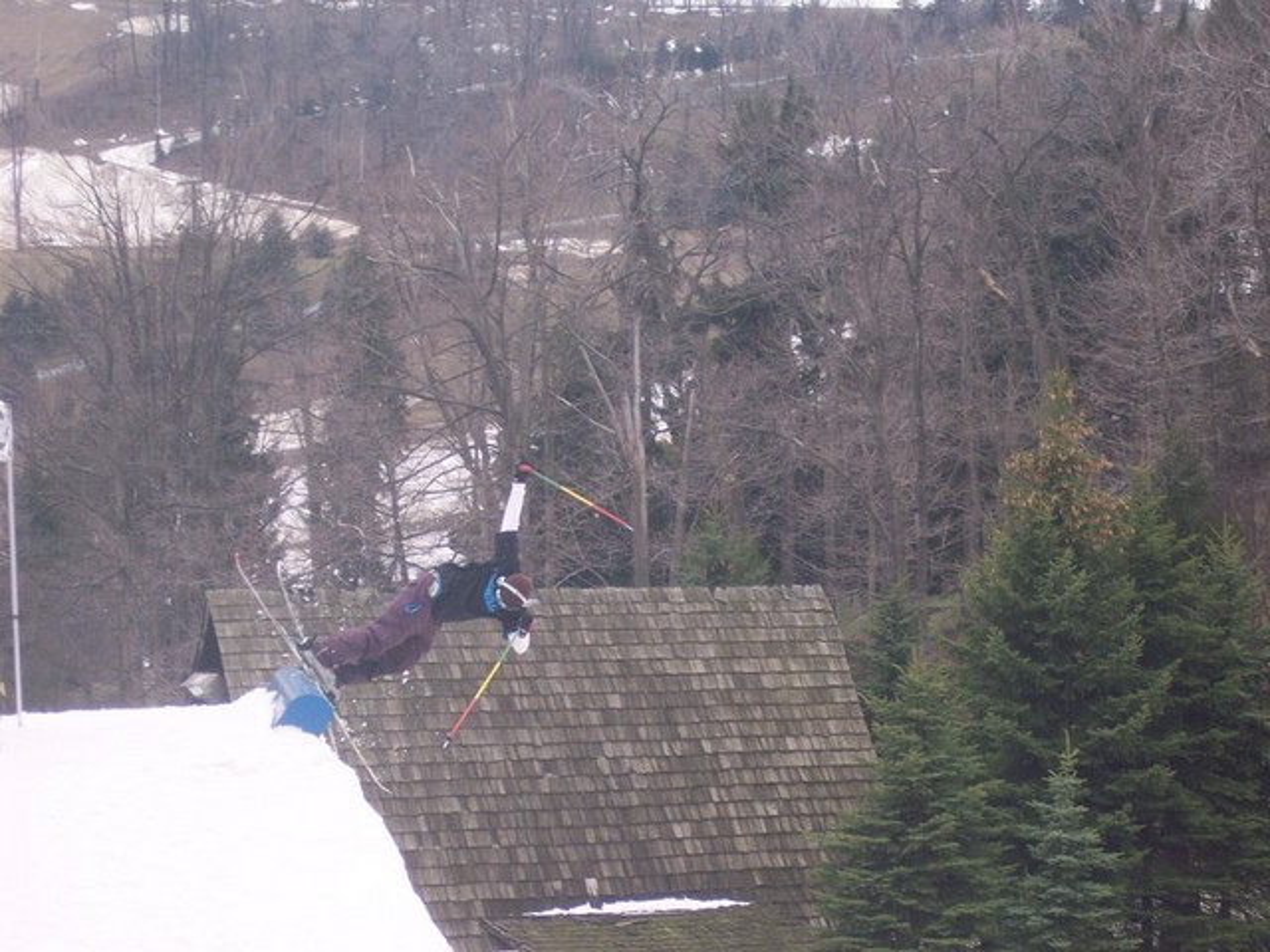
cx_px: 635
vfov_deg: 12.7
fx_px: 4293
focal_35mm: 117
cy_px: 476
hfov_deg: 16.8
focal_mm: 24
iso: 100
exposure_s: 1/180
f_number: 4.8
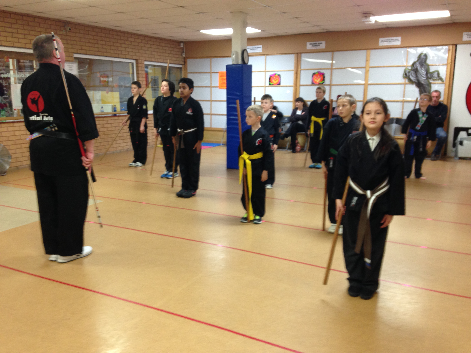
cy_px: 176
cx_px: 236
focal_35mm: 33
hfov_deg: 55.4
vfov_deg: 42.9
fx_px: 449
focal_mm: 4.12
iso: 125
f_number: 2.4
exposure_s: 1/20
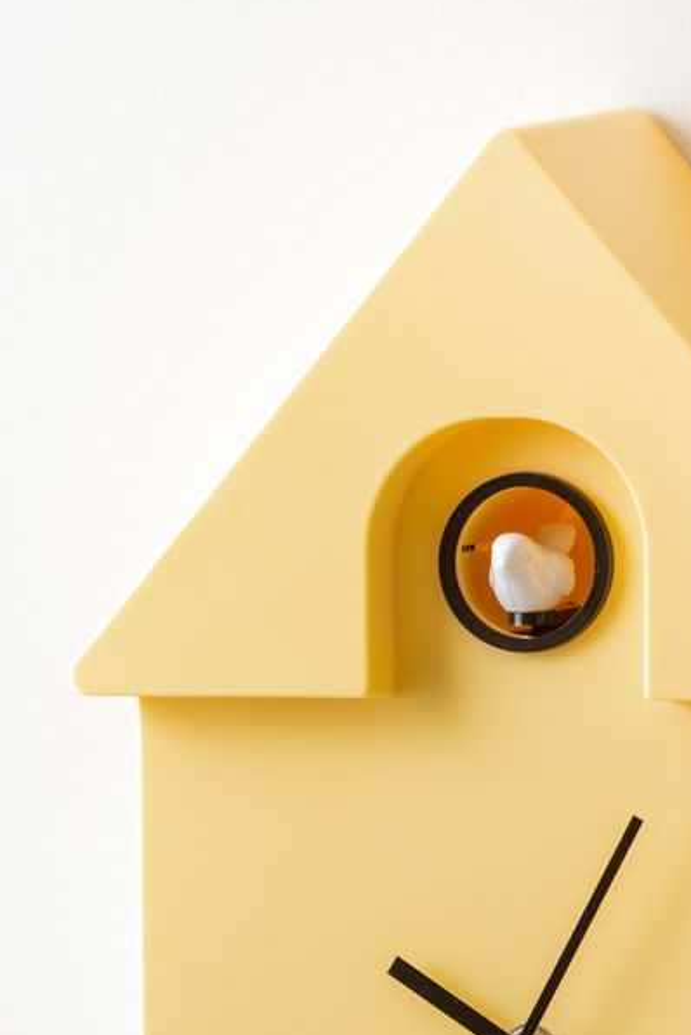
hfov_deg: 3.0
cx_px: 580
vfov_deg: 4.5
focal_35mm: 456
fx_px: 13113
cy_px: 1295
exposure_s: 1/125
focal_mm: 170
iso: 50
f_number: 4
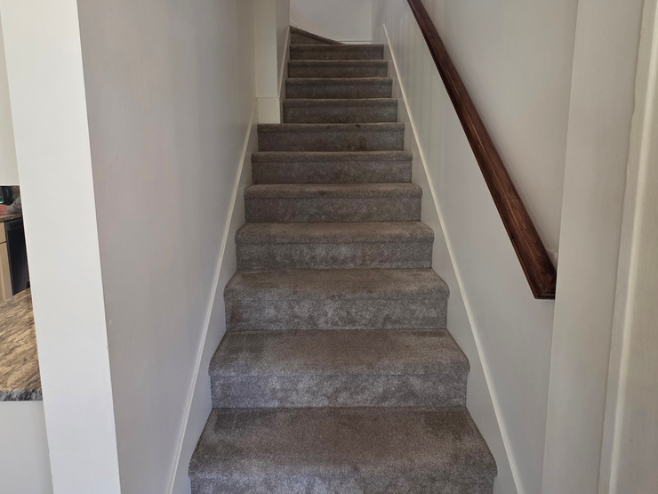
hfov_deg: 87.8
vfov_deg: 70.7
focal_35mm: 18
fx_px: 342
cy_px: 193
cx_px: 327
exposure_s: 1/60
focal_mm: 2.2
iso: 160
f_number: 1.9
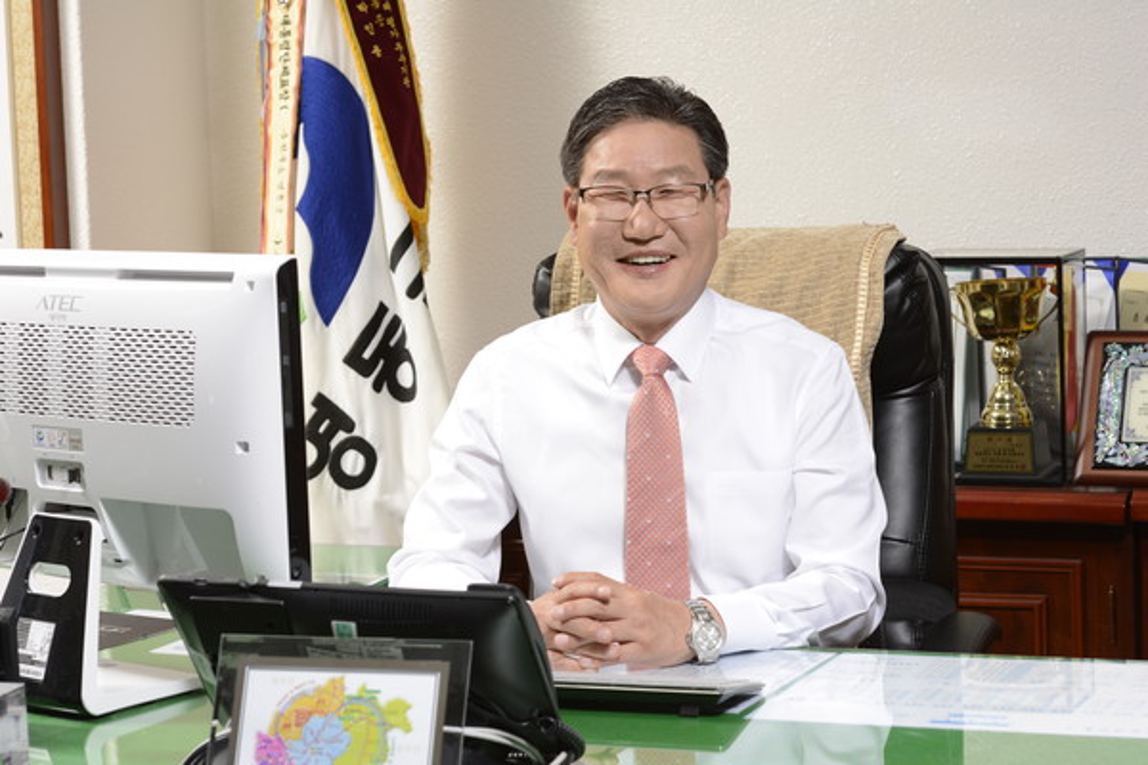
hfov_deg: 23.9
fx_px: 2710
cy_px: 382
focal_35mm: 85
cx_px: 574
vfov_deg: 16.1
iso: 100
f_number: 8
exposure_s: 1/60
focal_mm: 85
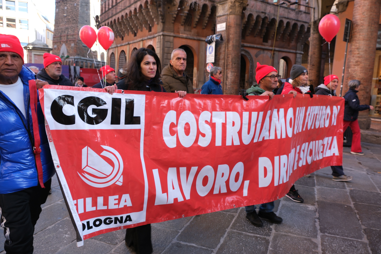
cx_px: 190
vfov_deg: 47.9
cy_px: 127
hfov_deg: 67.4
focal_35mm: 27
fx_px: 286
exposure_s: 1/120
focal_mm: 18
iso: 400
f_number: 5
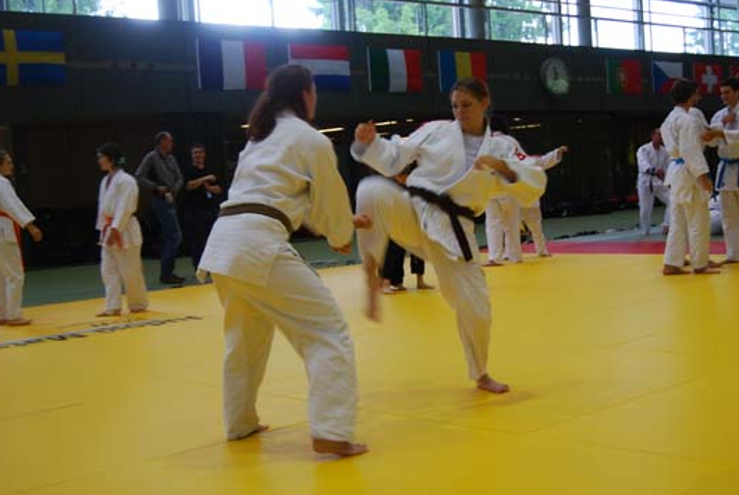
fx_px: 1081
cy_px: 245
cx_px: 401
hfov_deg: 37.7
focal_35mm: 53
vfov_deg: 25.8
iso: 200
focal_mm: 31
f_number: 4.5
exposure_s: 1/40
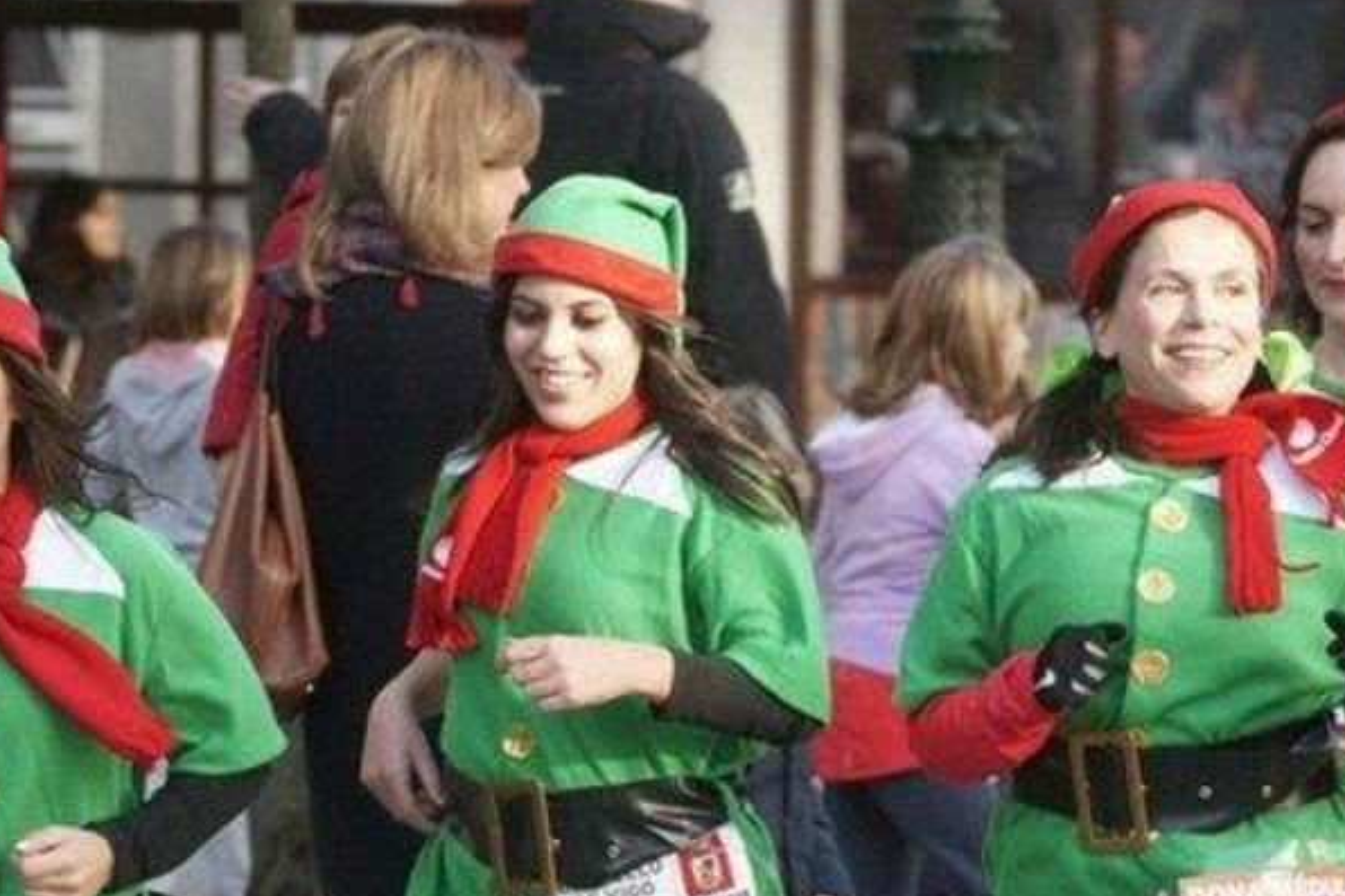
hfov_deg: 5.9
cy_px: 708
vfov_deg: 3.9
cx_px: 404
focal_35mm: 349
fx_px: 13035
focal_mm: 130
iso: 1250
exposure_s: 1/500
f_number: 4.5
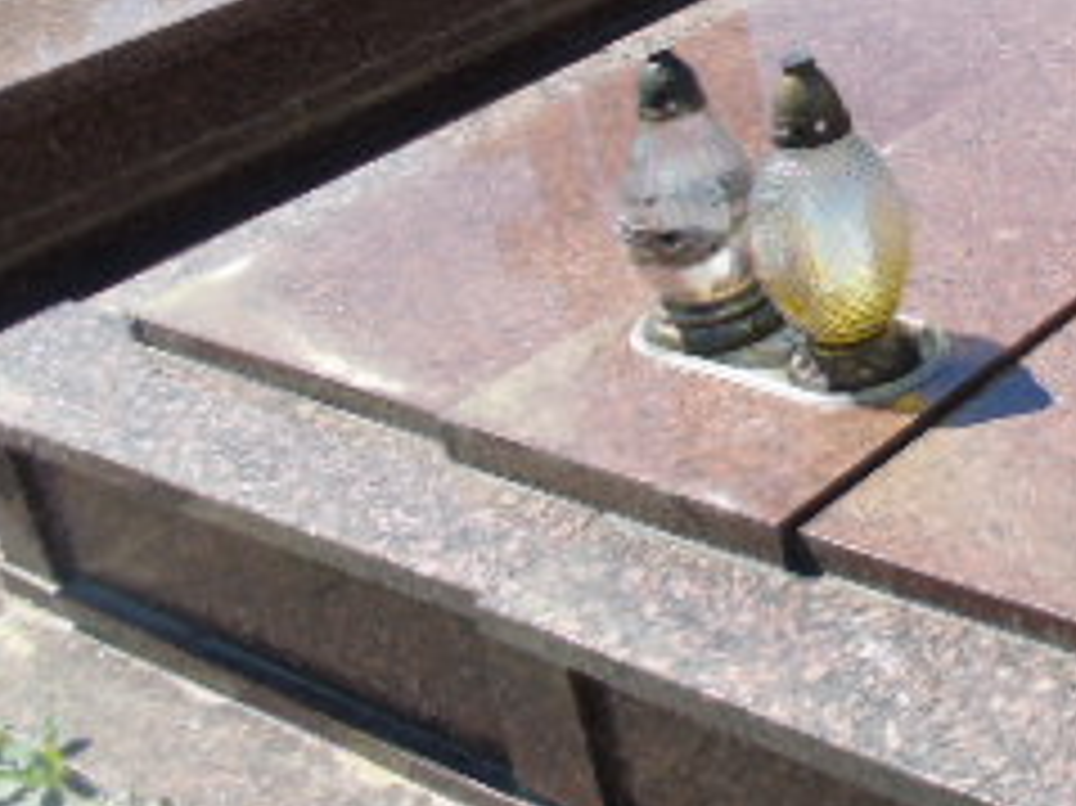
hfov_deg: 25.7
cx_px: 1324
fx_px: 2082
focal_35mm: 67
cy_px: 32
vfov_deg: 21.3
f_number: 3.4
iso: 80
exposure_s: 1/500
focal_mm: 4.4
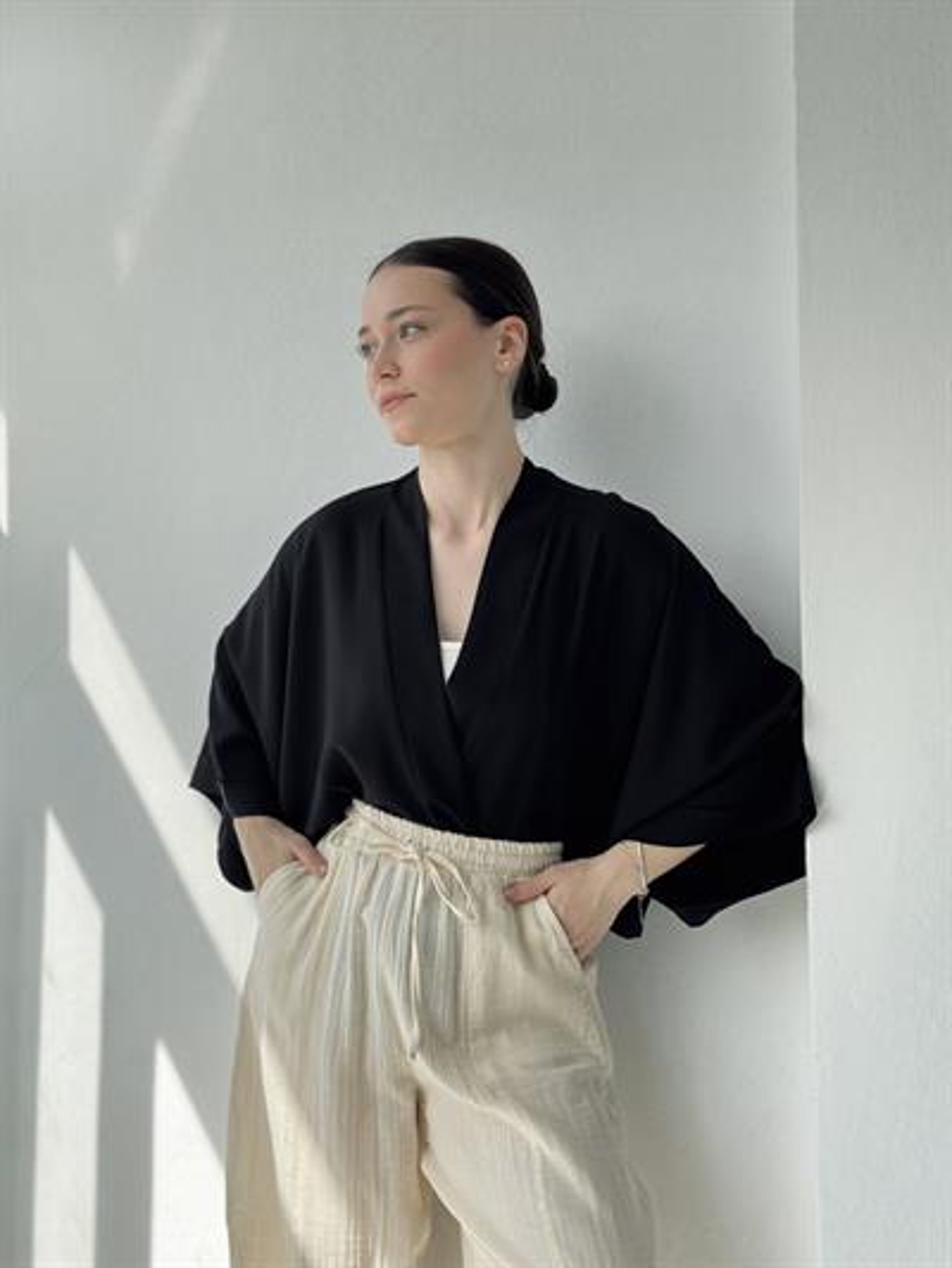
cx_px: 476
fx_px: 1759
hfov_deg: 30.3
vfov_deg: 39.6
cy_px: 634
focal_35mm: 48
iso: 64
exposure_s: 1/774
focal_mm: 6.76
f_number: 1.78
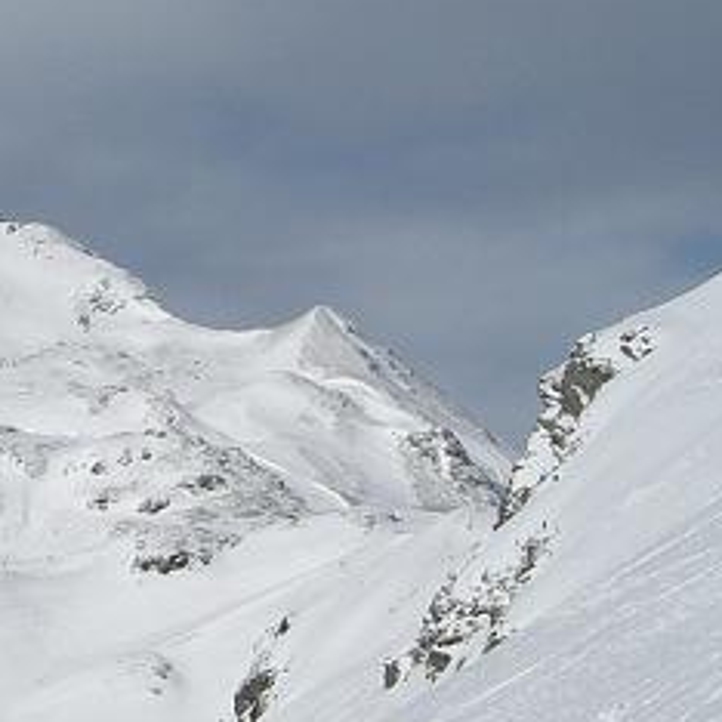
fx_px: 2714
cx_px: -302
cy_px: 370
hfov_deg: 14.3
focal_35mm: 115
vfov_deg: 15.2
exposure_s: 1/2000
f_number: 4.4
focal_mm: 6.3
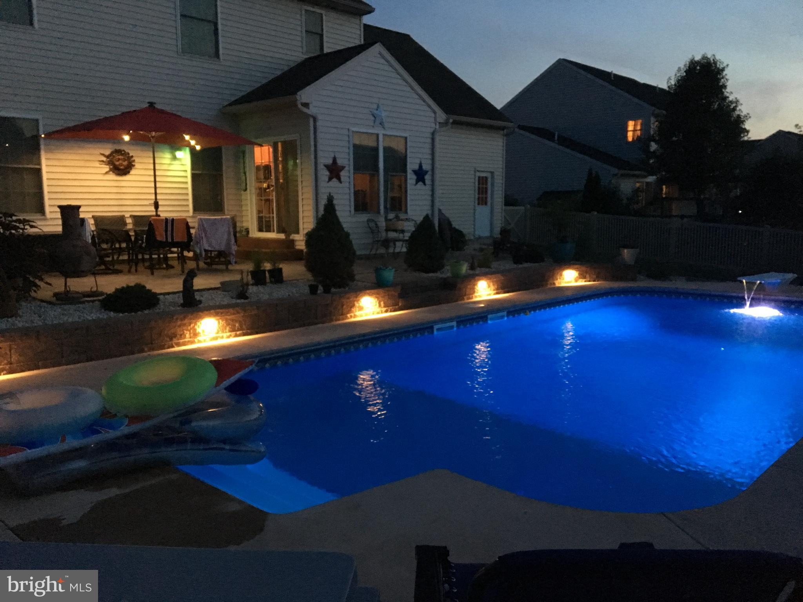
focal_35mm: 29
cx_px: 402
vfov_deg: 48.2
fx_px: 673
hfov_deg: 61.7
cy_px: 301
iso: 800
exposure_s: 1/15
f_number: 2.2
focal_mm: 4.15
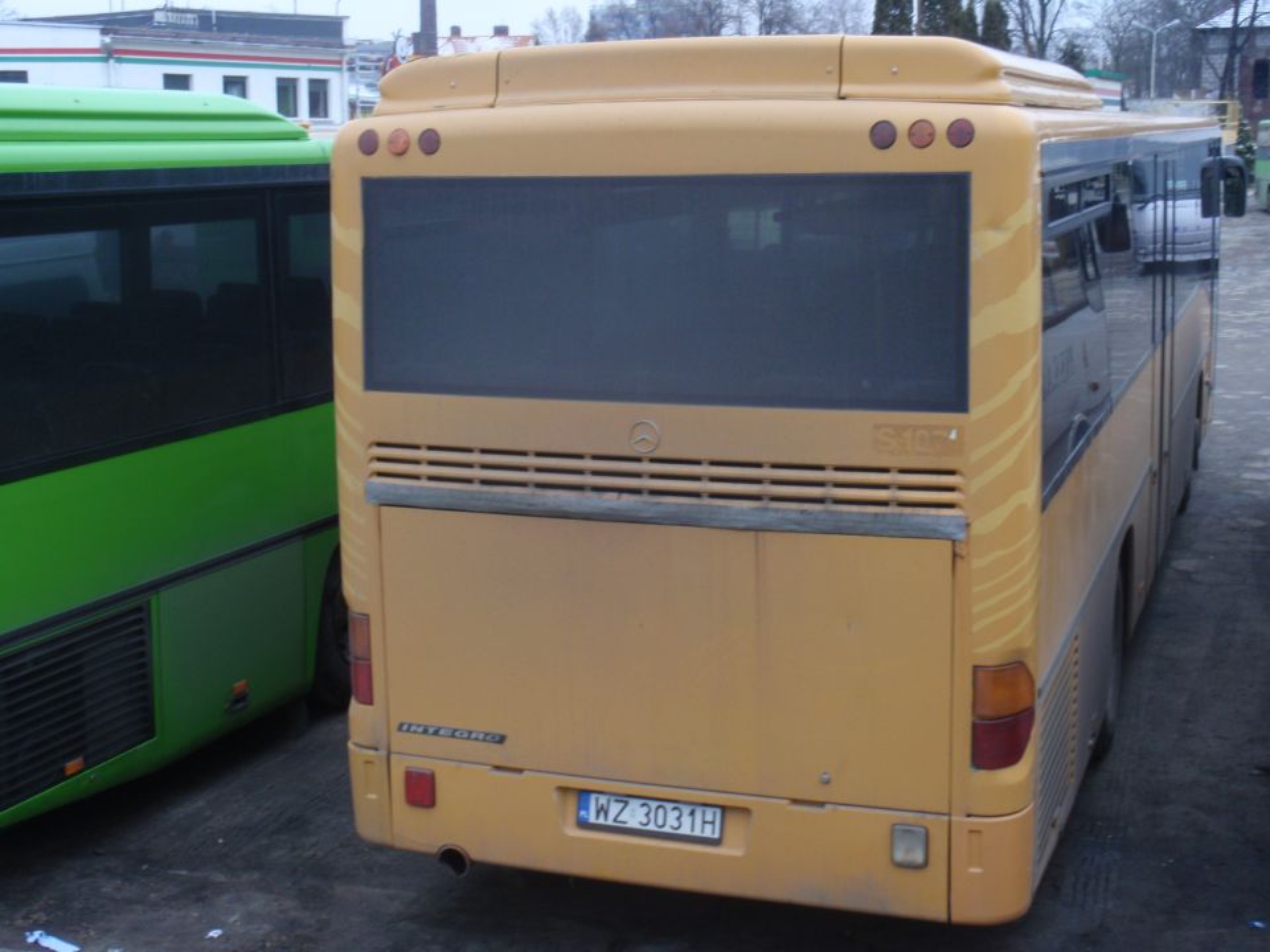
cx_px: 635
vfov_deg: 30.3
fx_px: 1761
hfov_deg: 39.7
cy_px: 476
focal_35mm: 48
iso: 100
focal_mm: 8.69
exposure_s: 1/50
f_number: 4.2
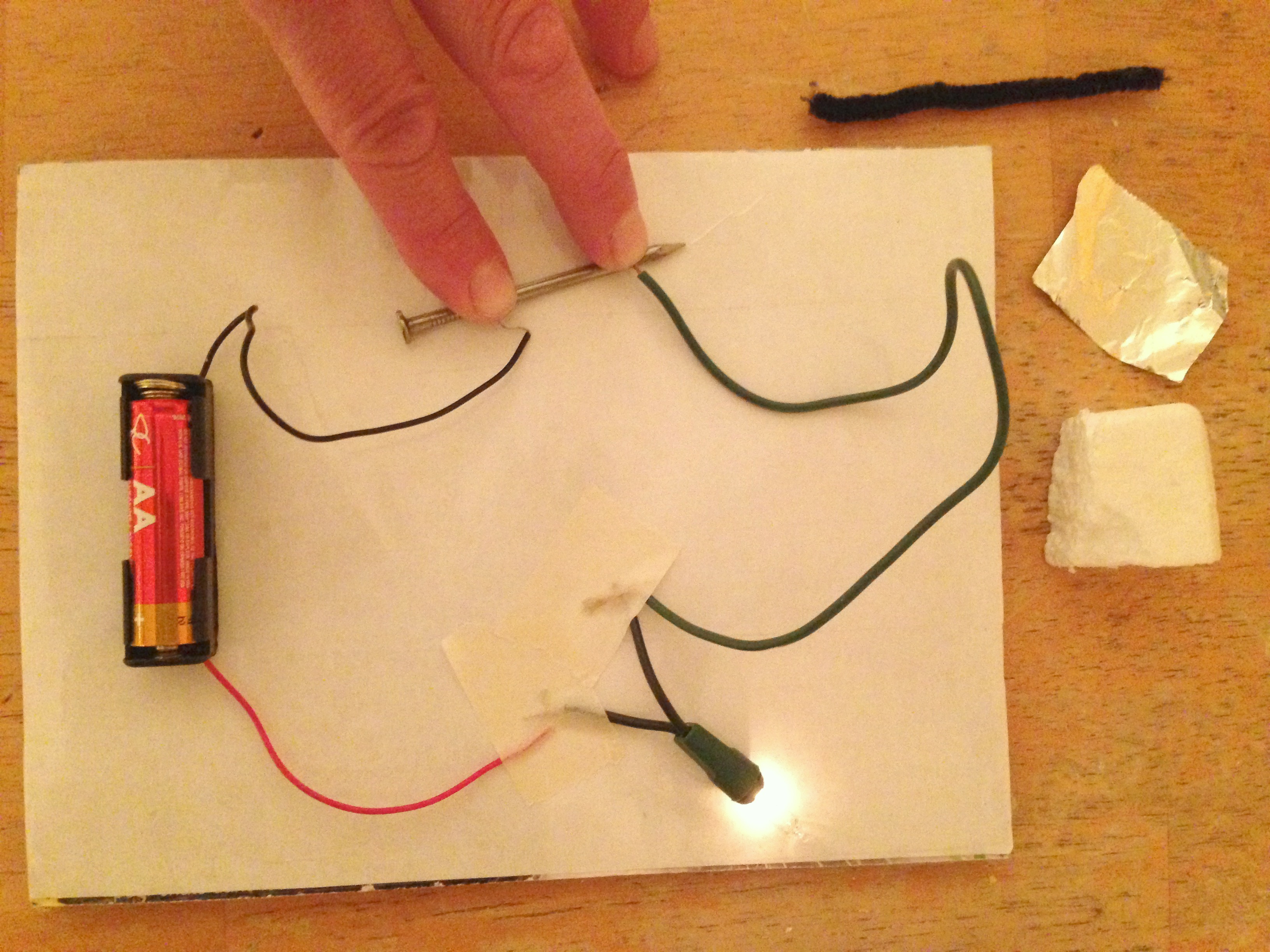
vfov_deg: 42.9
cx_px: 635
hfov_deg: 55.4
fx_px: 1211
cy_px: 476
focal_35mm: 33
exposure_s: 1/15
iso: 640
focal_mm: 4.12
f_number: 2.4
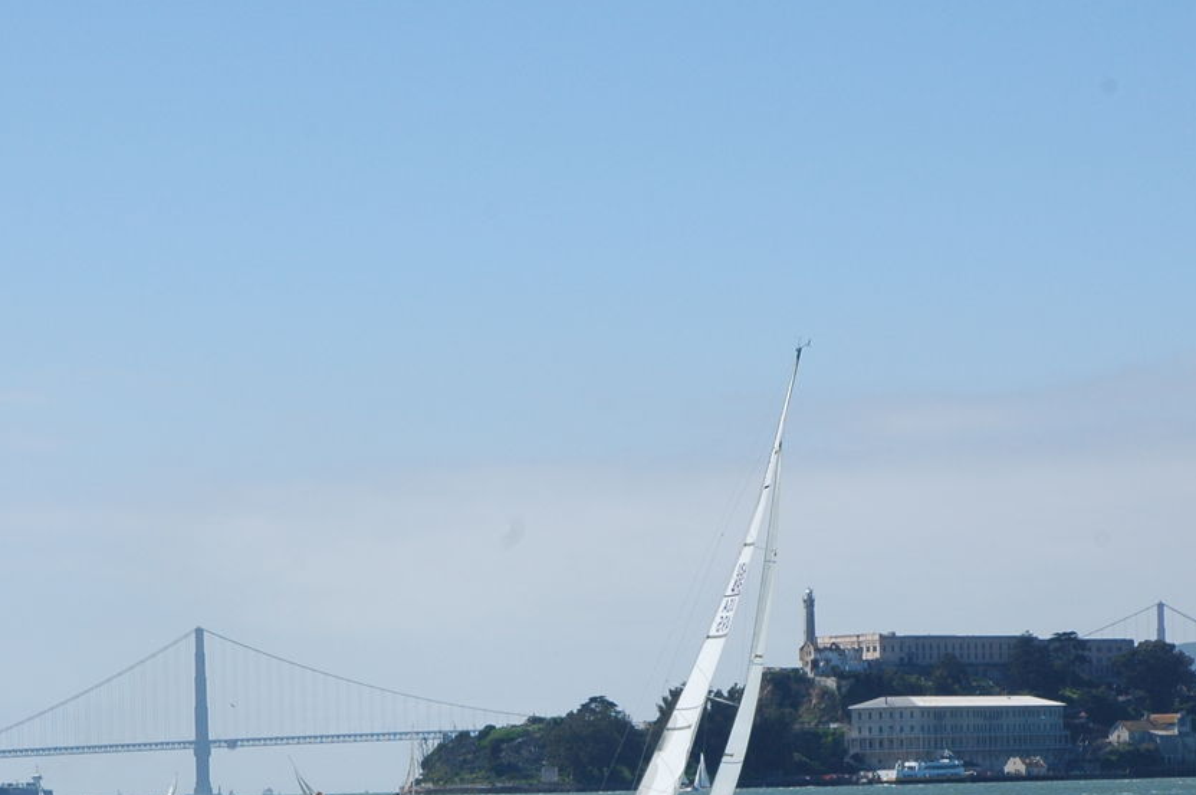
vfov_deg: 9.1
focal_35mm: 150
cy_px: 737
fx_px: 4978
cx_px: 562
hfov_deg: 13.7
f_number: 13
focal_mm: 52
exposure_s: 1/250
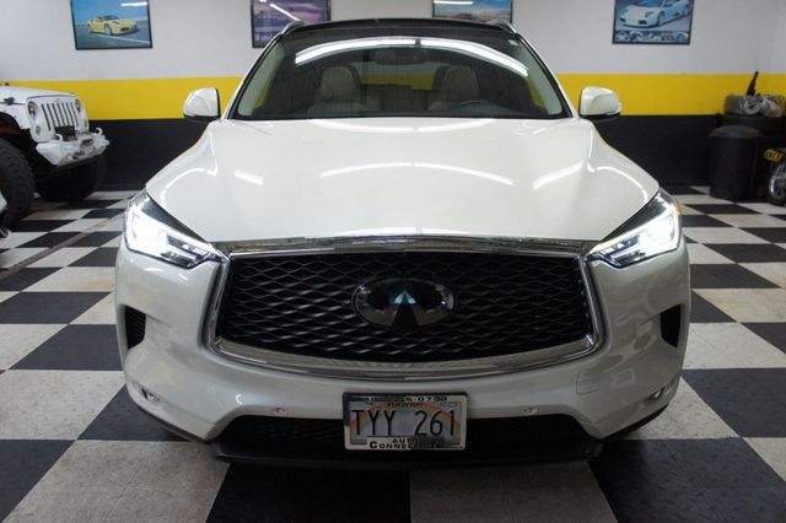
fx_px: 622
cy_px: 262
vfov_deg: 45.6
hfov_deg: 64.6
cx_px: 393
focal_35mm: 28
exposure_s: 1/250
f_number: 4
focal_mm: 19
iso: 1250
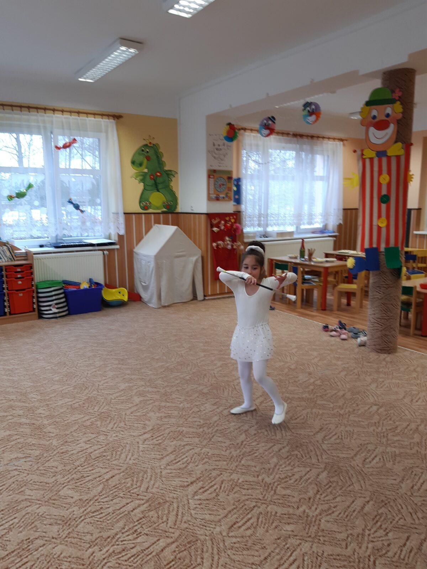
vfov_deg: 67.3
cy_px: 284
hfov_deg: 53.1
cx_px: 214
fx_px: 428
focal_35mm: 26
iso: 50
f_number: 1.7
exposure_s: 1/50
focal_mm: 3.92
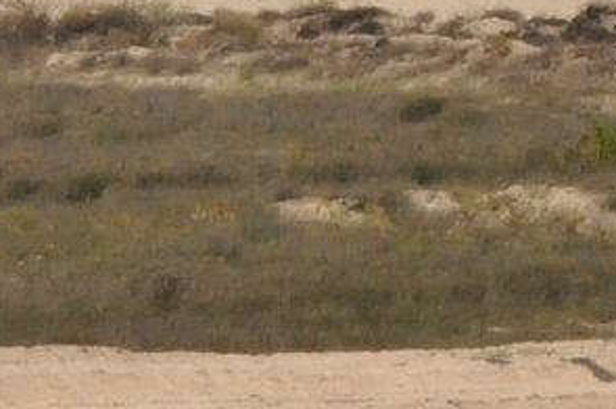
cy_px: -314
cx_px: 1096
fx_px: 33381
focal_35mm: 1953
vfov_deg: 0.7
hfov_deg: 1.1
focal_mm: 200
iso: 800
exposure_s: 1/800
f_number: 14
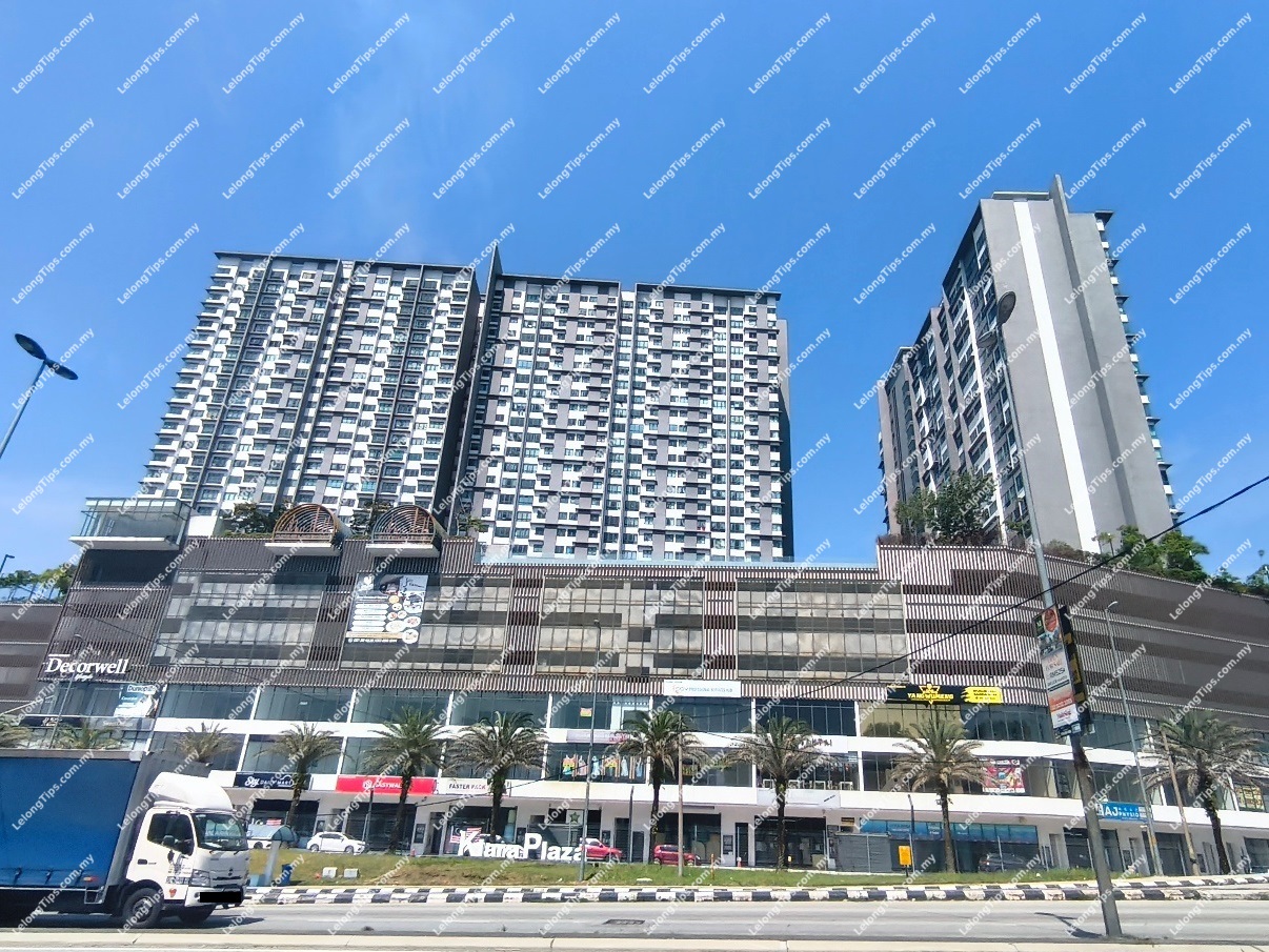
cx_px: 634
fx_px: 550
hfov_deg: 98.2
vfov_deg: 81.8
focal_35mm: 15
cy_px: 476
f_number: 2.2
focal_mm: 1.65
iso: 50
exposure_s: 1/912
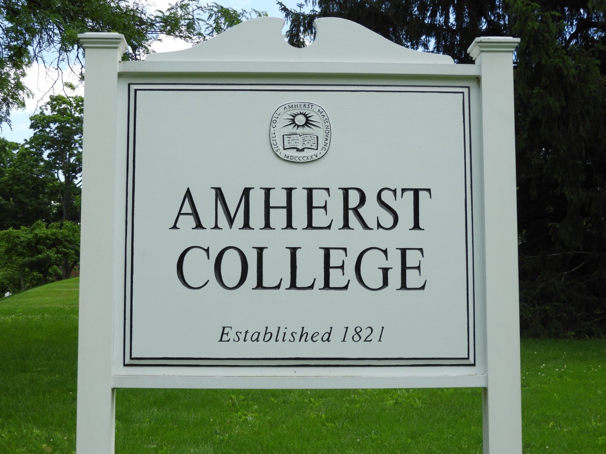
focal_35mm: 65
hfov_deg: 29.8
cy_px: 227
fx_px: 1138
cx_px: 303
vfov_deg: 22.6
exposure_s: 1/500
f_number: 4.2
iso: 100
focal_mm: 11.6
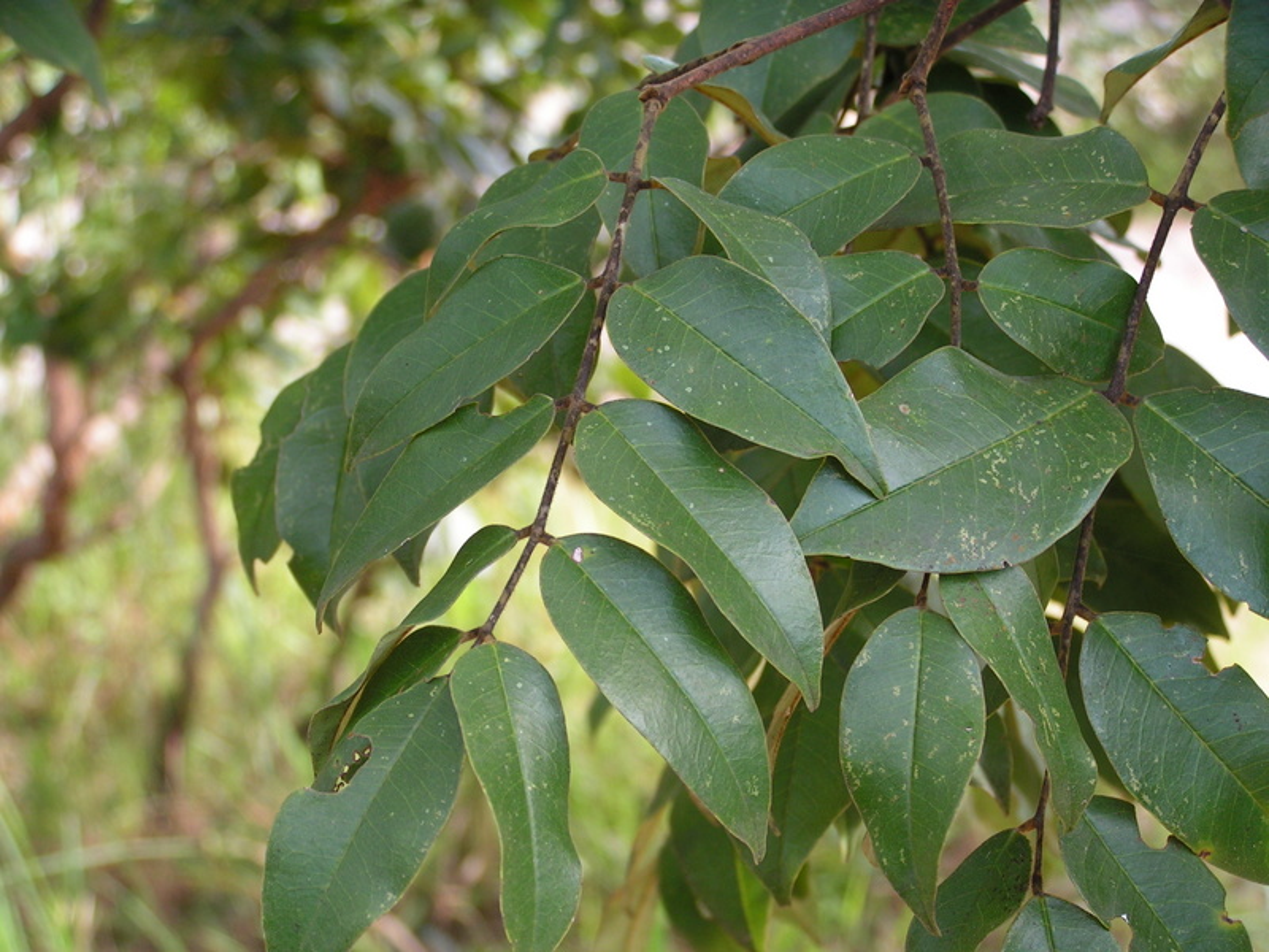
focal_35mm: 85
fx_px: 3116
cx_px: 634
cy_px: 476
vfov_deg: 17.4
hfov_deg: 23.0
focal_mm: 14.1
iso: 50
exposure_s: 1/100
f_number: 3.2
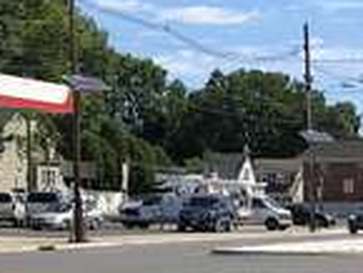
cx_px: 343
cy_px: 223
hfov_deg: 12.7
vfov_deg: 9.6
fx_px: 1616
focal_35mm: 154
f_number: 1.8
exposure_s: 1/2024
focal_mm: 4
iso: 20
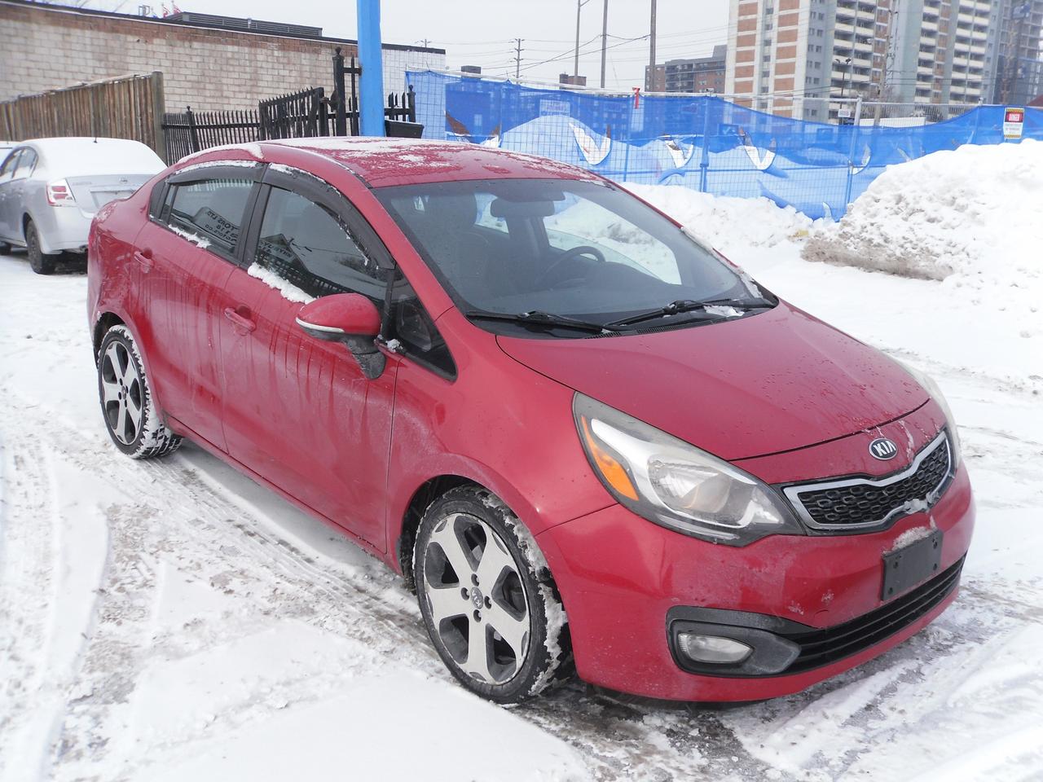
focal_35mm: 35
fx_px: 1055
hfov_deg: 52.6
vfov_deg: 40.7
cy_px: 391
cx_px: 522
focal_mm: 6.3
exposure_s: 1/125
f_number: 8.2
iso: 80
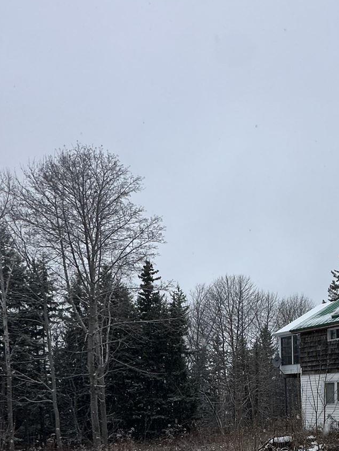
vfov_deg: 43.5
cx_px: 294
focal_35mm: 38
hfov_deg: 35.8
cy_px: 427
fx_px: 496
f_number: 2.2
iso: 40
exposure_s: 1/460
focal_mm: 2.22
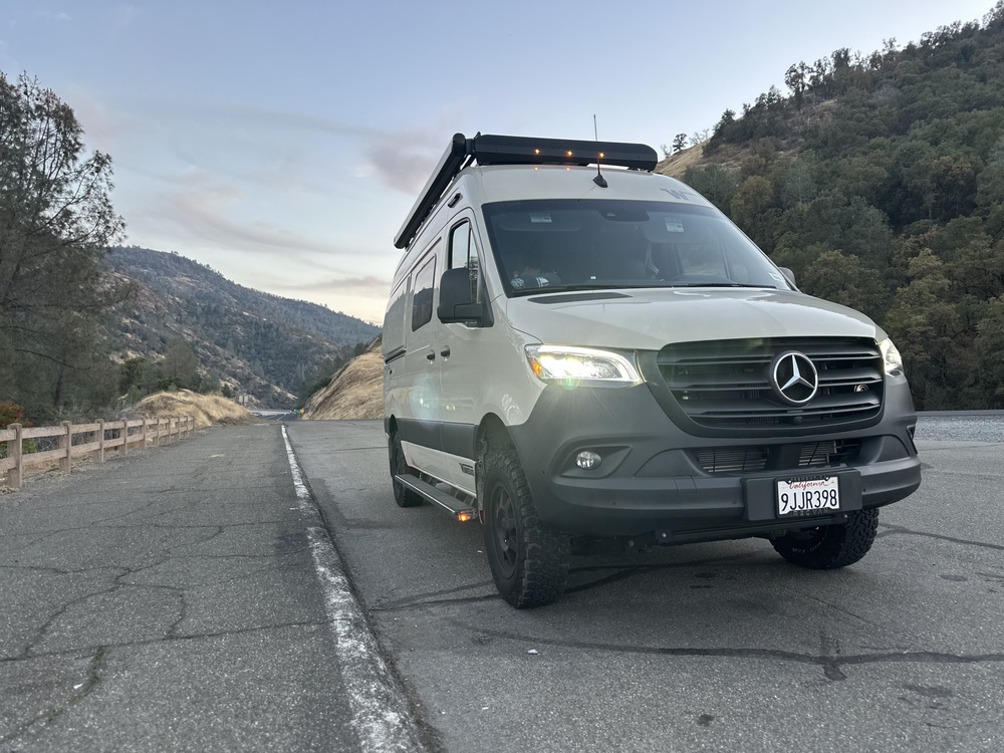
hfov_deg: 71.6
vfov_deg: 56.8
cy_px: 376
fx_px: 696
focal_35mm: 24
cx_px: 502
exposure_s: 1/100
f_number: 1.78
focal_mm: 6.86
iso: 125
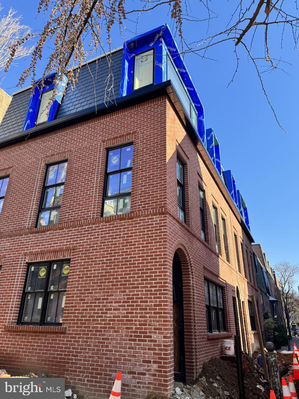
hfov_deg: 56.8
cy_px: 200
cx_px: 150
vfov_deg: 71.6
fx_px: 276
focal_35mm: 24
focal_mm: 6.86
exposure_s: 1/765
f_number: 1.78
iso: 80
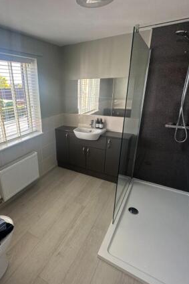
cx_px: 61
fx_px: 157
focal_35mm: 20
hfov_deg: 60.3
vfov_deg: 83.9
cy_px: 145
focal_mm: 2.22
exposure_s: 1/99
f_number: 2.2
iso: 64
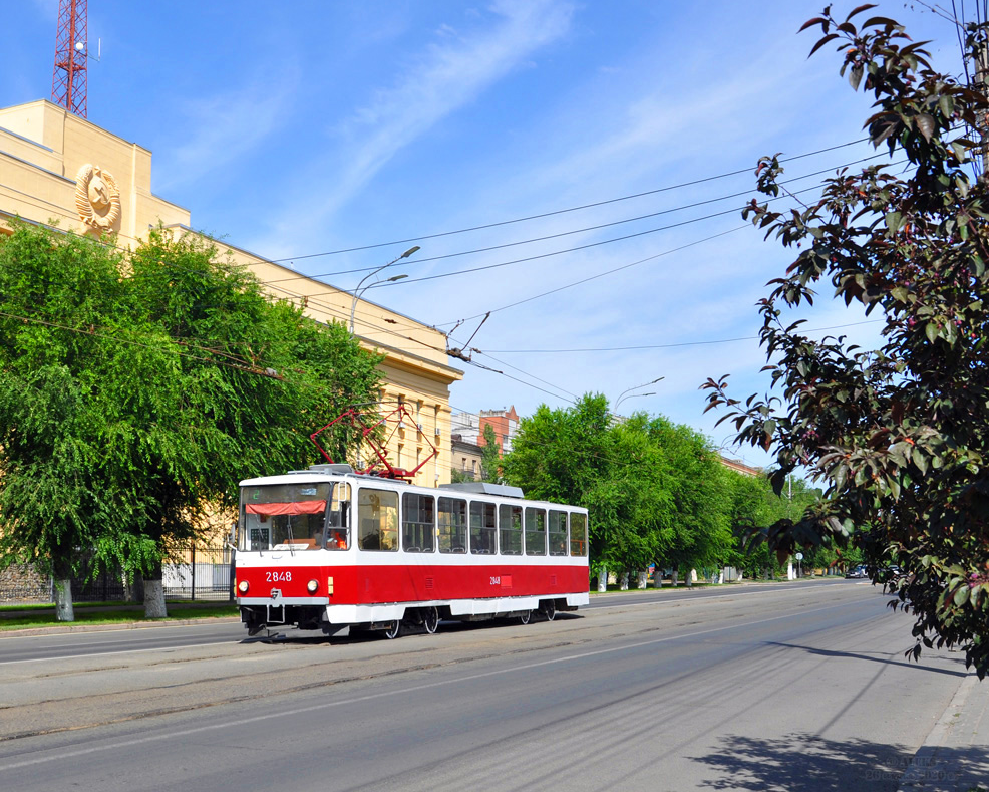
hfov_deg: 44.6
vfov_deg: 36.5
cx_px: 401
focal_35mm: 41
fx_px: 1200
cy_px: 395
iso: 200
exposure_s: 1/500
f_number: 8
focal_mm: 24
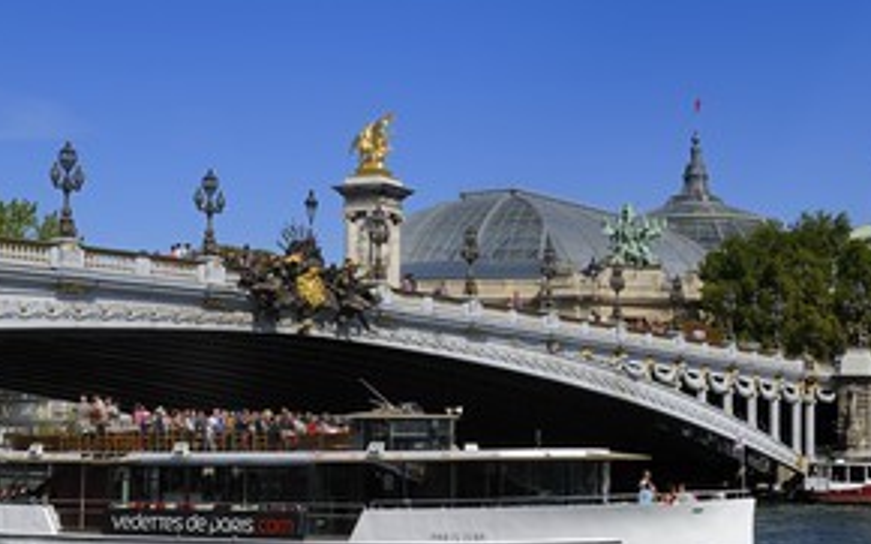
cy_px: 310
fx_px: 1542
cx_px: 514
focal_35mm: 65
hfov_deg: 31.5
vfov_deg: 20.0
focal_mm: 44
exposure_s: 1/200
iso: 200
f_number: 14
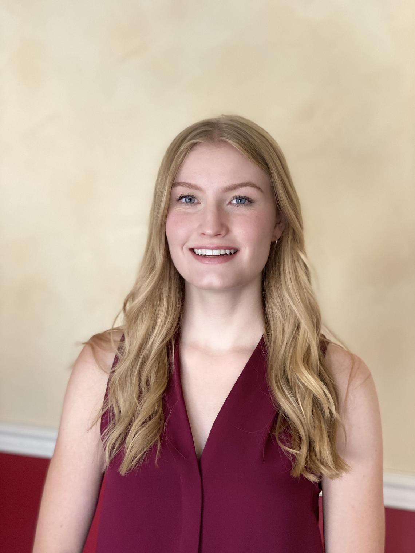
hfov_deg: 28.0
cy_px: 276
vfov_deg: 36.8
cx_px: 208
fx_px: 831
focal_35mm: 52
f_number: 2
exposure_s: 1/70
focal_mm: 6
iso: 250
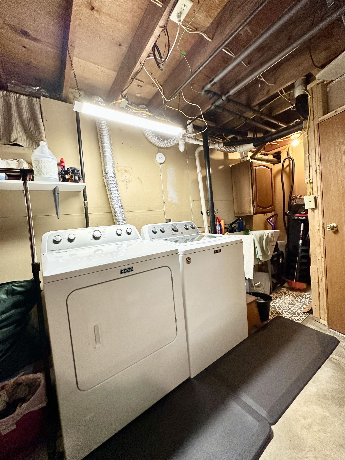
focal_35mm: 14
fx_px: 186
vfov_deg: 102.1
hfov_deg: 85.7
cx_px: 172
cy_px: 230
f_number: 2.2
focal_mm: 2.22
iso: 250
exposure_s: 1/120
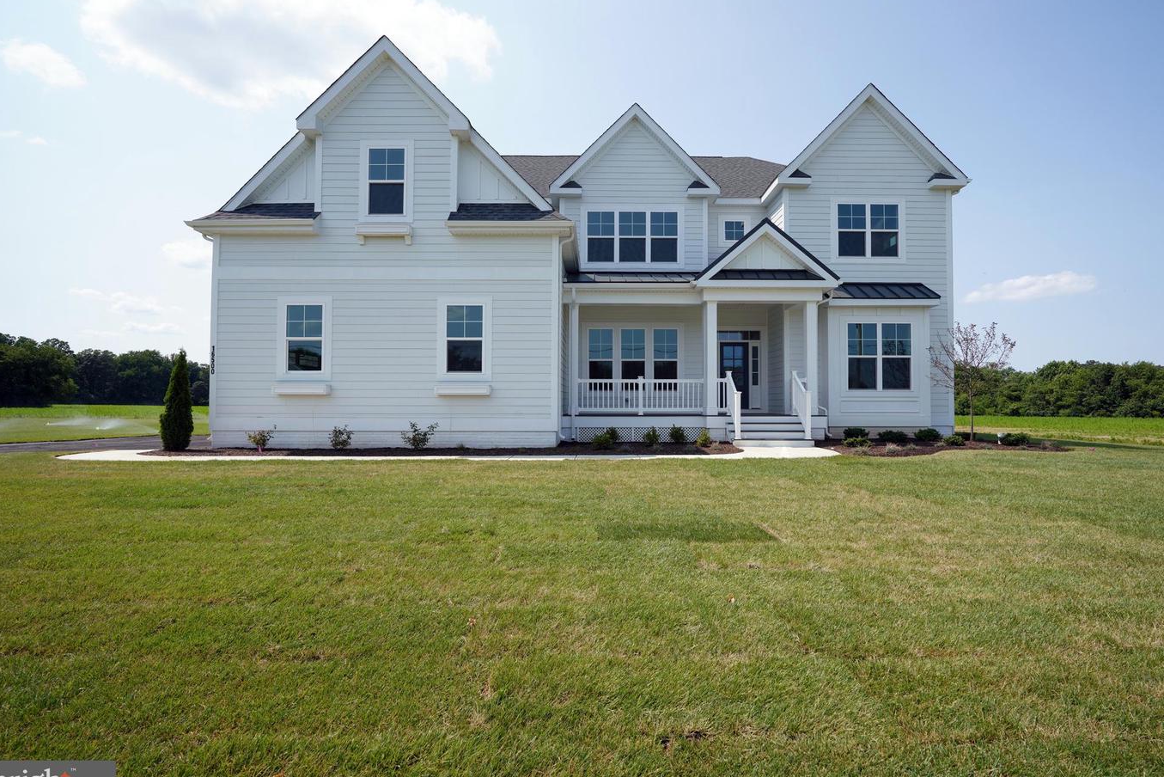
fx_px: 550
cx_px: 600
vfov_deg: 70.5
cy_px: 392
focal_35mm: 17
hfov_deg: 93.2
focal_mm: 16
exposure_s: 1/250
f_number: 8
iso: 100
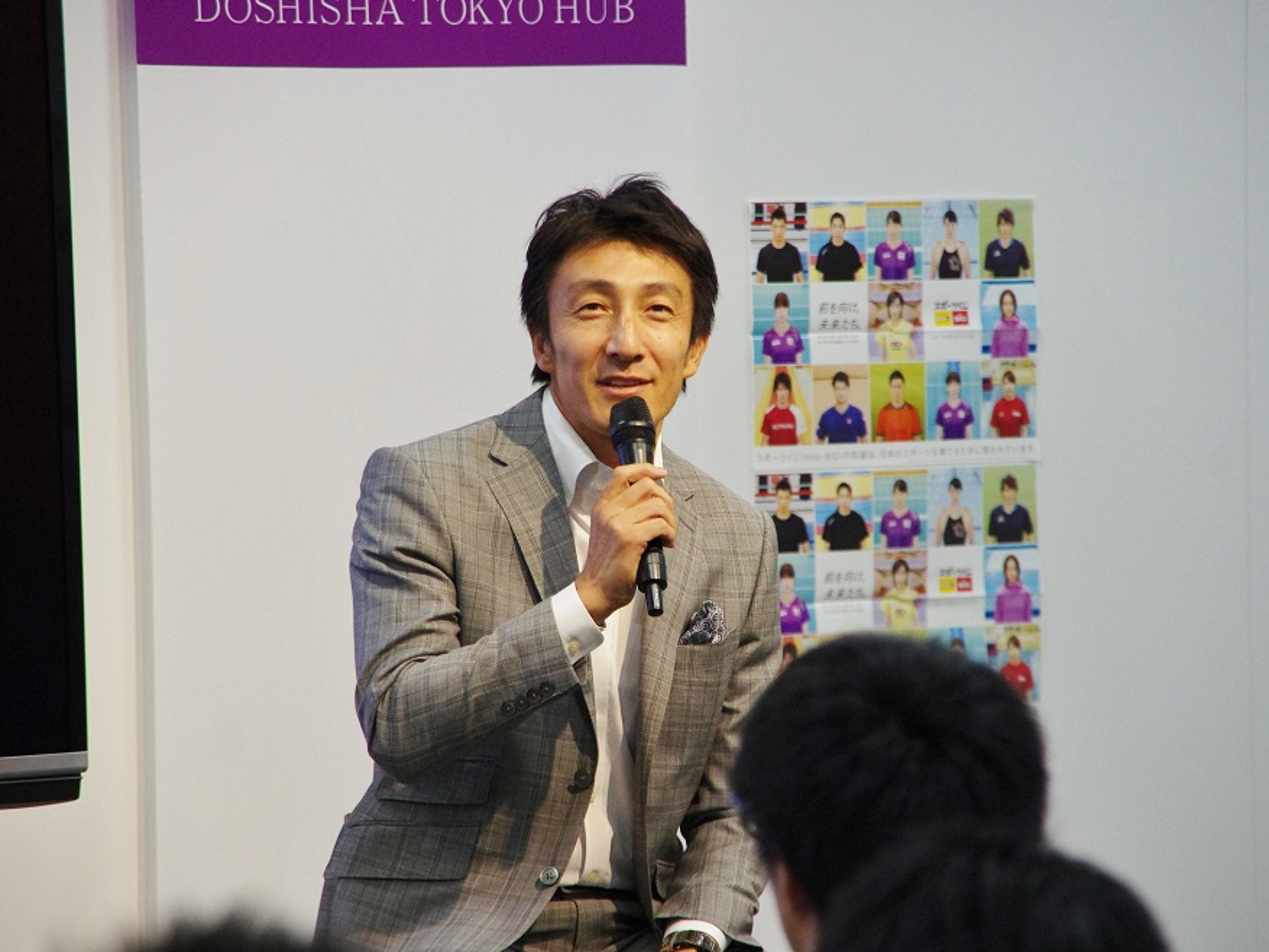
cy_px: 475
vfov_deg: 6.7
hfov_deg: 8.9
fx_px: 8123
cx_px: 634
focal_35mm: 222
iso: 1600
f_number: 5.6
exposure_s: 1/200
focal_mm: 135
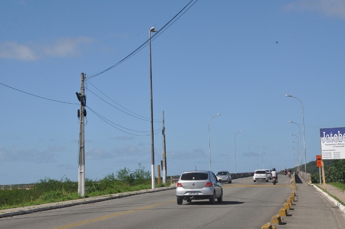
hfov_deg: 27.0
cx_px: 172
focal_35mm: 75
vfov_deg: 18.1
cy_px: 114
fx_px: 718
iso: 500
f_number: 13
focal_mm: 50
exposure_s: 1/640
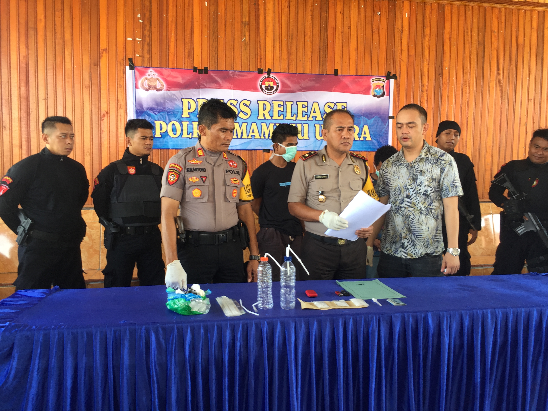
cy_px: 206
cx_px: 274
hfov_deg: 61.7
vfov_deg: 48.2
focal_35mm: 29
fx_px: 459
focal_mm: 4.15
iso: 32
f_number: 2.2
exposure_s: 1/50
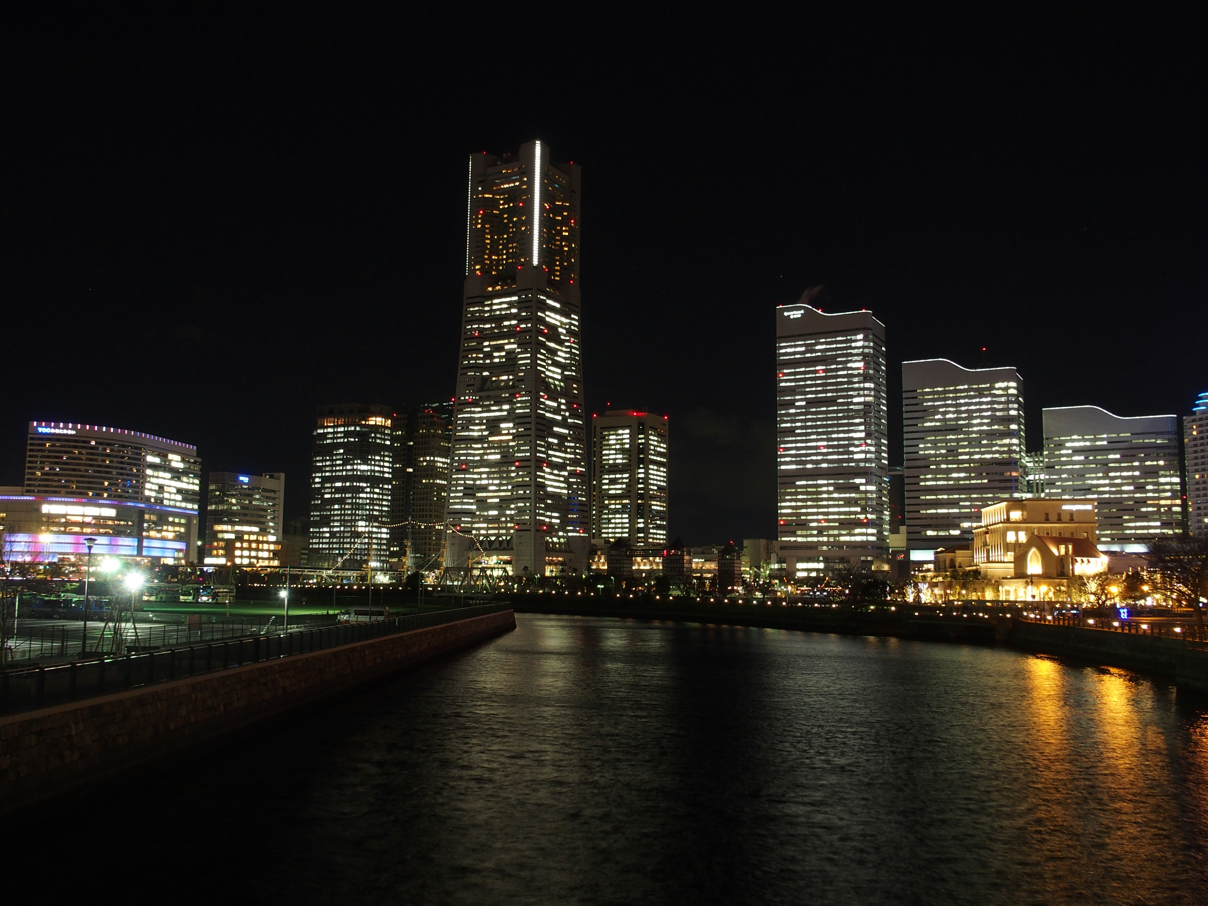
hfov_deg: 56.8
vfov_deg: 44.2
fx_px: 1117
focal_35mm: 32
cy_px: 453
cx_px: 604
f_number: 3.5
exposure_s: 1/1.3
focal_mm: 6.7
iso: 200
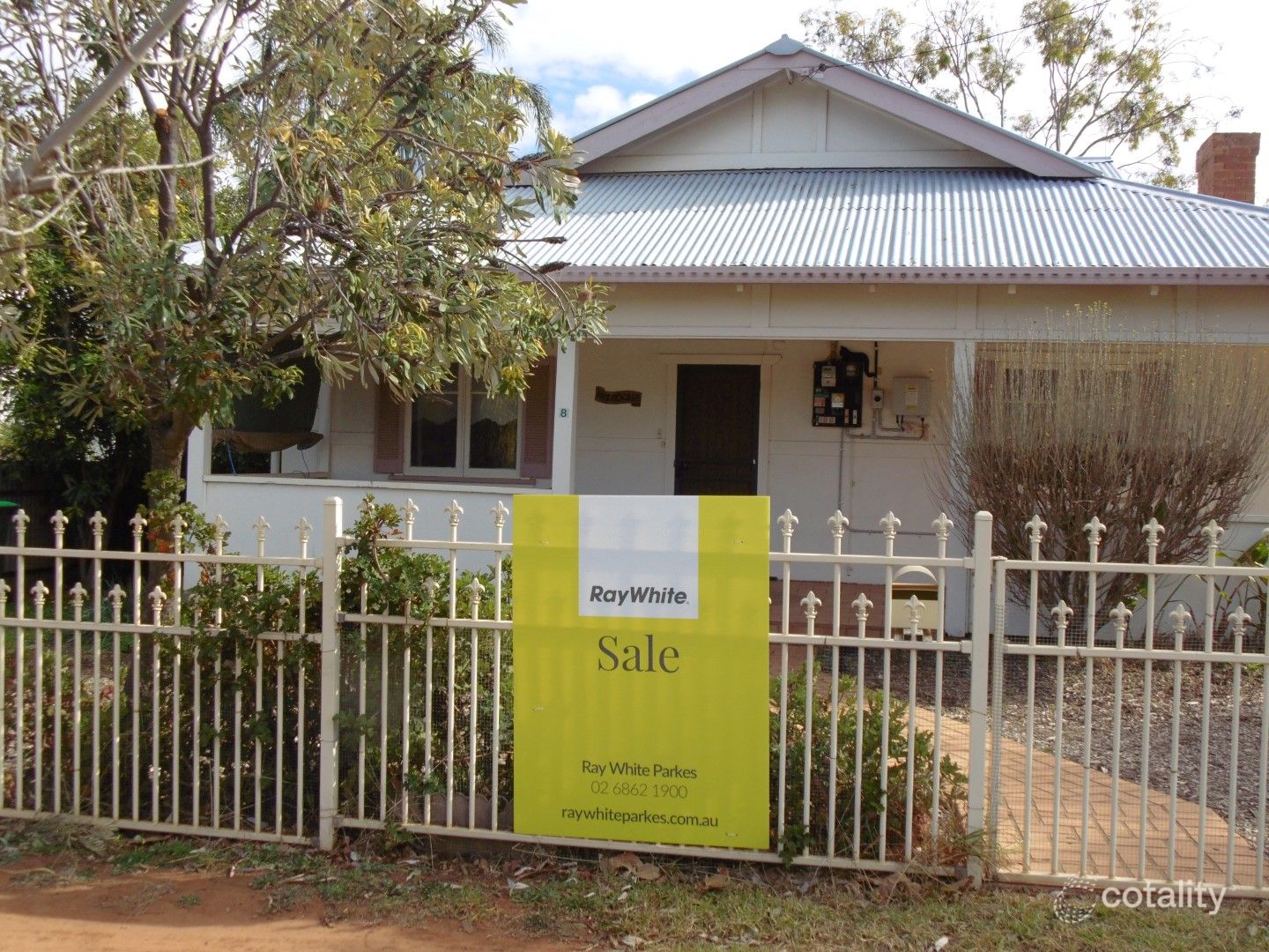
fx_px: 1283
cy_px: 476
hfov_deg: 52.6
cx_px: 634
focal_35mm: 35
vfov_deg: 40.7
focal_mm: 6.4
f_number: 3.5
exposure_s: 1/640
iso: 100
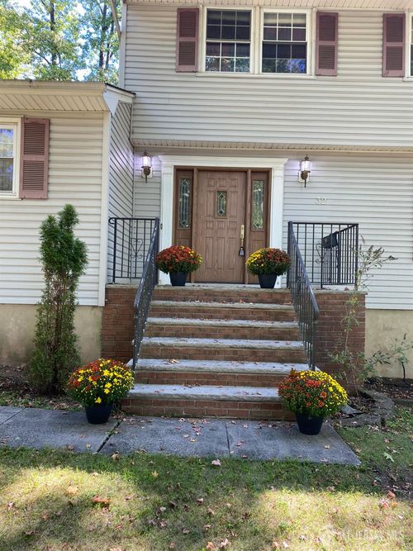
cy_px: 276
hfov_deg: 53.0
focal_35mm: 26
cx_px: 206
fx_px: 414
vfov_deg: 67.3
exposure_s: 1/121
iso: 50
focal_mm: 4.25
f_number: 1.8
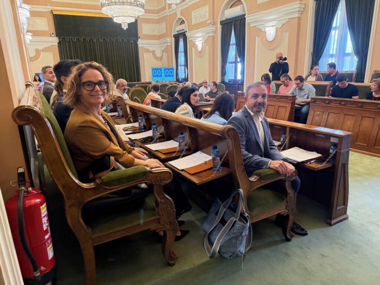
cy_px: 142
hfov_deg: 71.6
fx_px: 263
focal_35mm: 24
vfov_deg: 56.8
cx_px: 190
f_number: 1.78
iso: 400
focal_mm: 6.76
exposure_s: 1/50
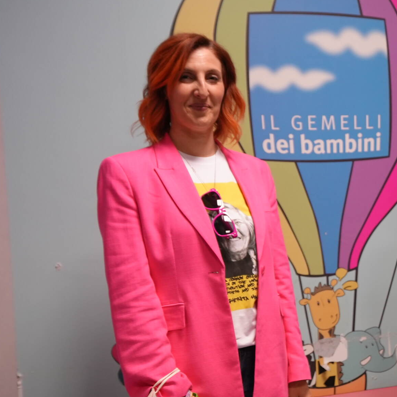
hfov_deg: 27.7
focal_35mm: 58
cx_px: 405
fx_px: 753
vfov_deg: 29.5
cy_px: 225
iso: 2500
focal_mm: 31
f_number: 4
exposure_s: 1/160
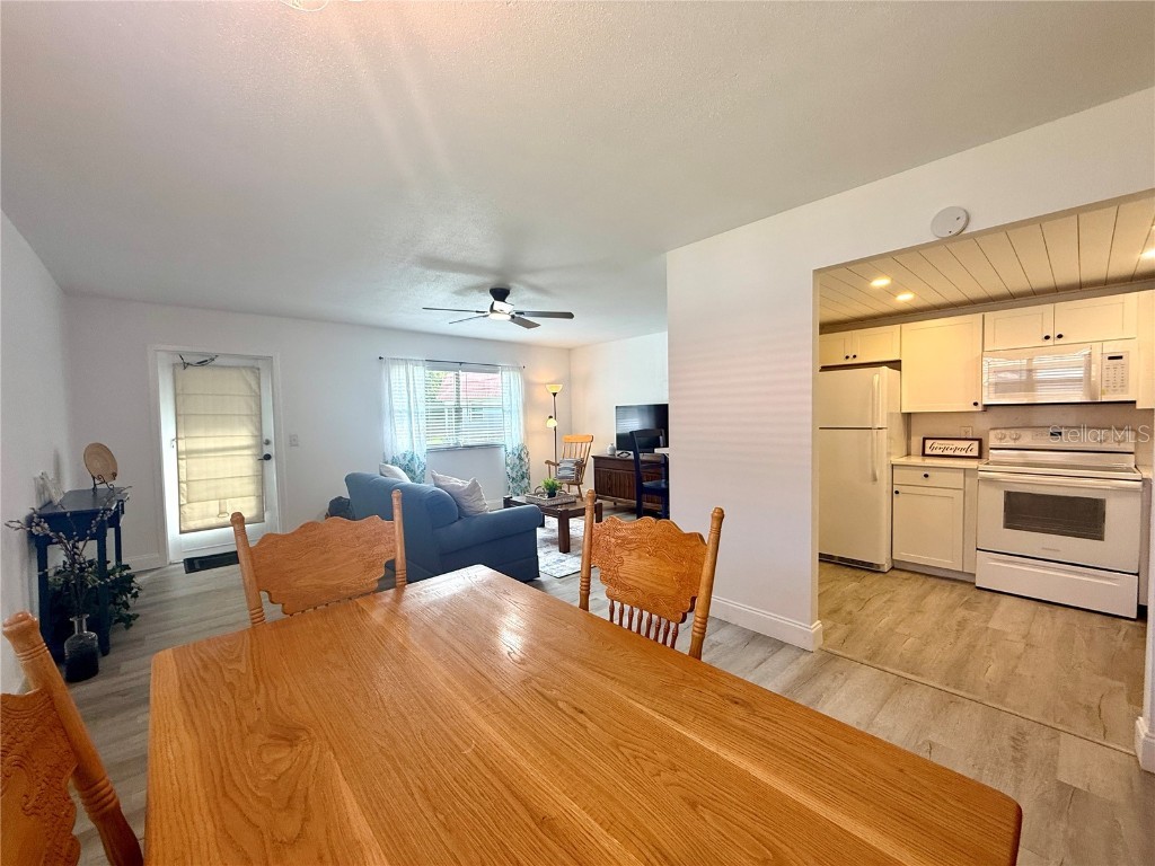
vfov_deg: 85.7
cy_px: 433
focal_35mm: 14
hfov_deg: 102.1
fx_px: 467
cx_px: 578
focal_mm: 2.22
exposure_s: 1/120
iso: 100
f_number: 2.2
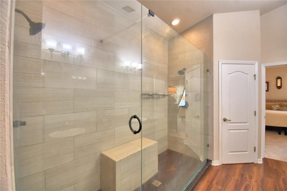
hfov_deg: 100.4
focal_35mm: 15
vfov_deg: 77.3
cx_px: 144
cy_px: 96
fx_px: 120
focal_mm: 10
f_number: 4.5
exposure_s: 1/30
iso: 640
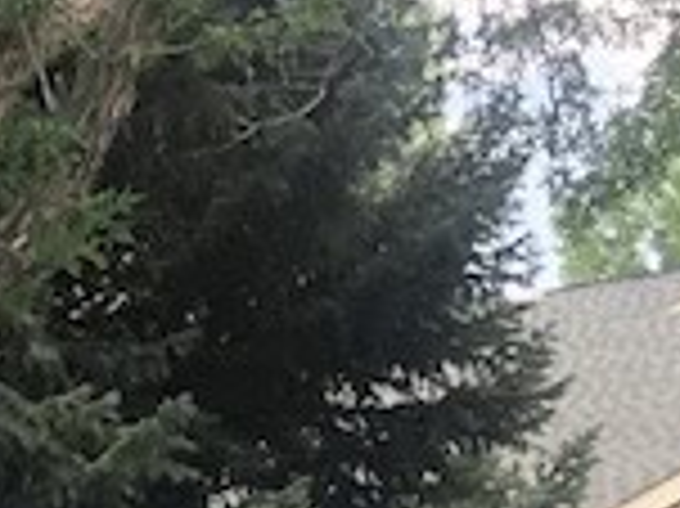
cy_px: 1095
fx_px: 2728
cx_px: -9
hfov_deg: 14.0
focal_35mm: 139
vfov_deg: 9.7
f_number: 1.8
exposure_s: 1/291
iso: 25
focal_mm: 4
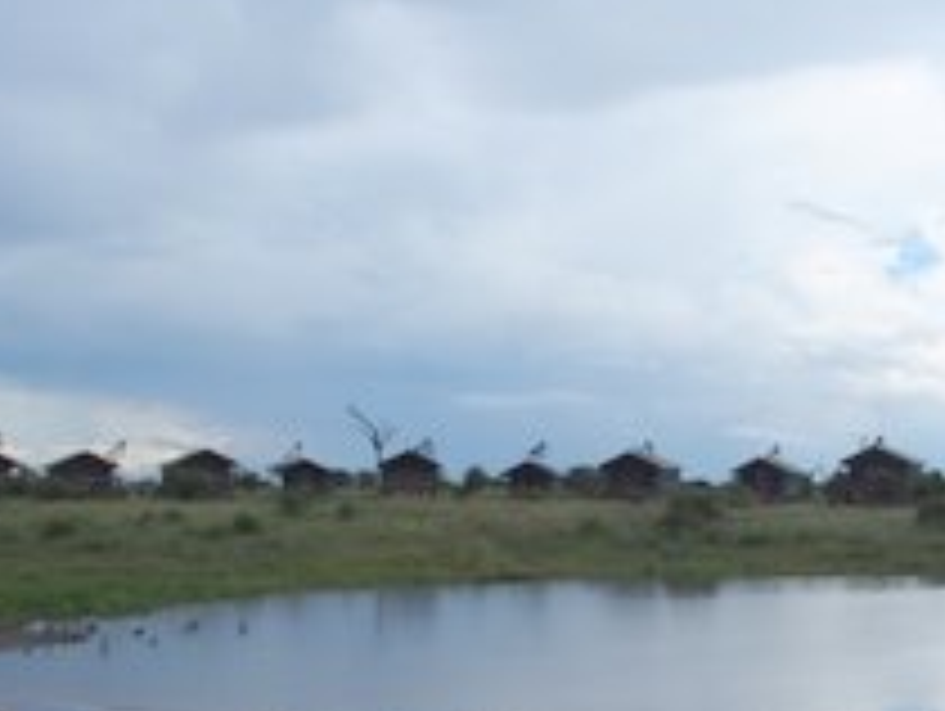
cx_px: 684
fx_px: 1312
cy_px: 486
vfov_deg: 30.1
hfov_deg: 38.8
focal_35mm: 48
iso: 100
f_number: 4
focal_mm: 6
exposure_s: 1/800
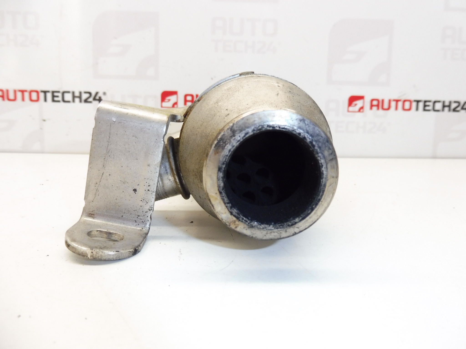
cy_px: 174
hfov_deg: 69.4
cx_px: 233
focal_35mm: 25
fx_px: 337
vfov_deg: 54.9
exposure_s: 1/60
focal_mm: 4.4
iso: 200
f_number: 3.5
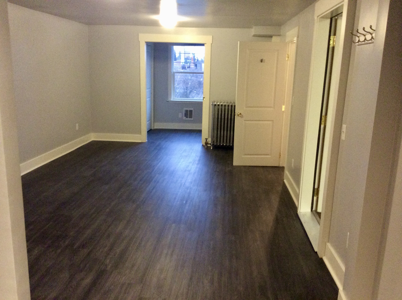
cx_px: 201
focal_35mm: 33
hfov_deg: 55.4
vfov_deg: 42.8
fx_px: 383
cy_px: 150
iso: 250
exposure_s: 1/24
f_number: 2.4
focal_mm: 3.3
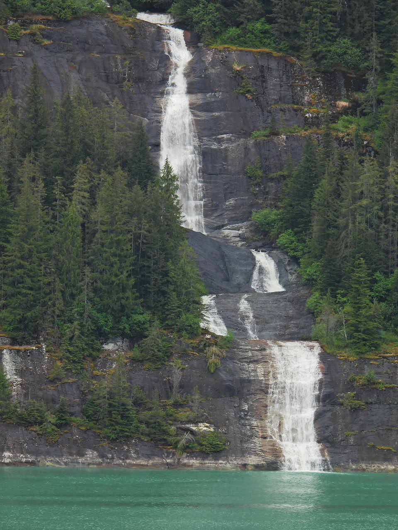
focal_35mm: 380
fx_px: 5825
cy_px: 265
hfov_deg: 3.9
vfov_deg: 5.2
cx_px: 199
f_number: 5
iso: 100
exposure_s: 1/160
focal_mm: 67.8
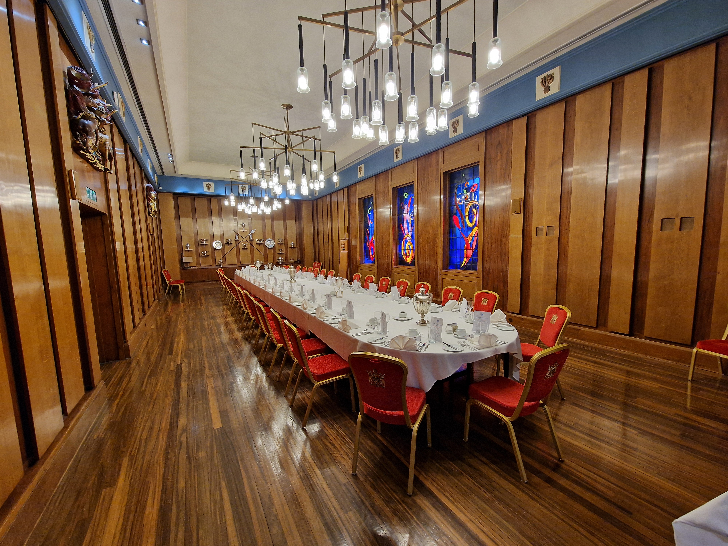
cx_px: 364
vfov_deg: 89.9
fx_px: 273
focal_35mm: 13
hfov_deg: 106.2
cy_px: 273
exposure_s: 1/50
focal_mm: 2.2
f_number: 2.2
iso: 200
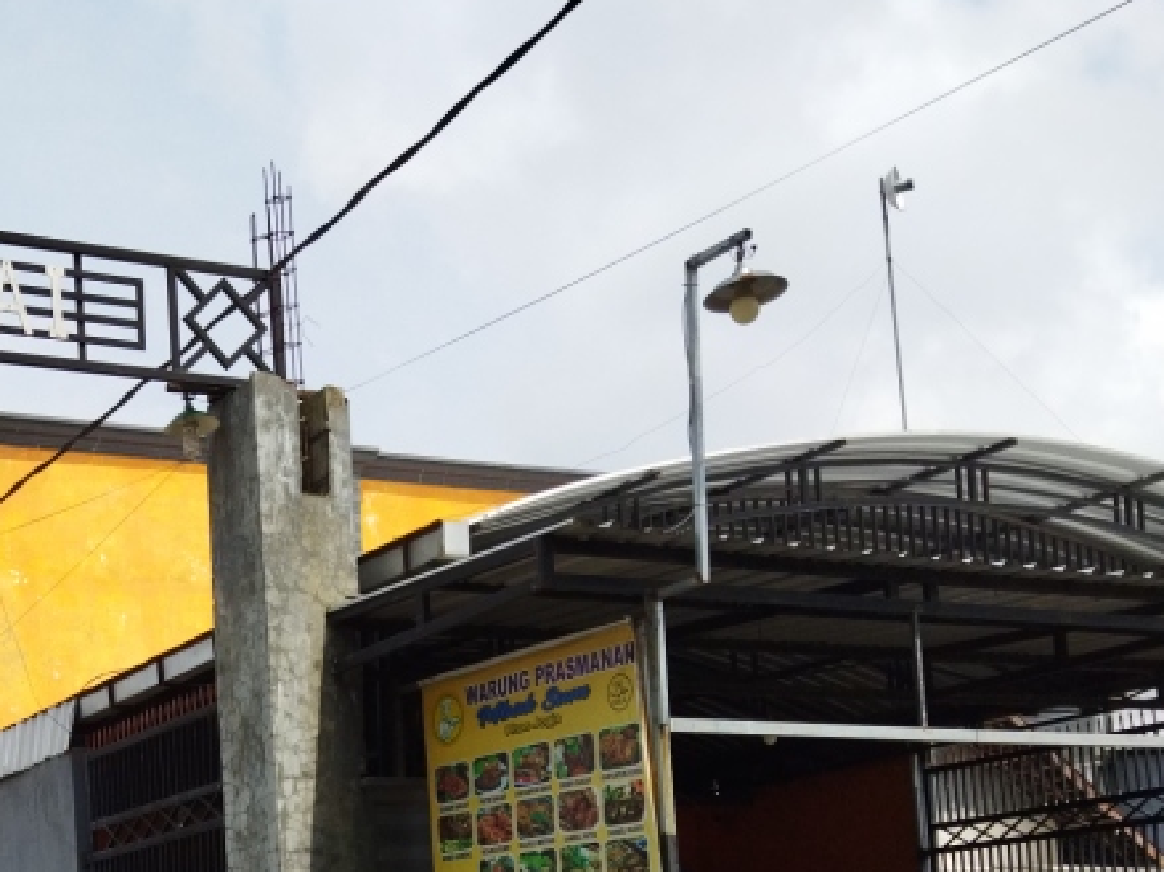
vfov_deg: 22.3
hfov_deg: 30.2
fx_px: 2118
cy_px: 904
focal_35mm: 63
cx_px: 276
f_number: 1.79
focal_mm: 4.71
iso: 103
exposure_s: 1/3257
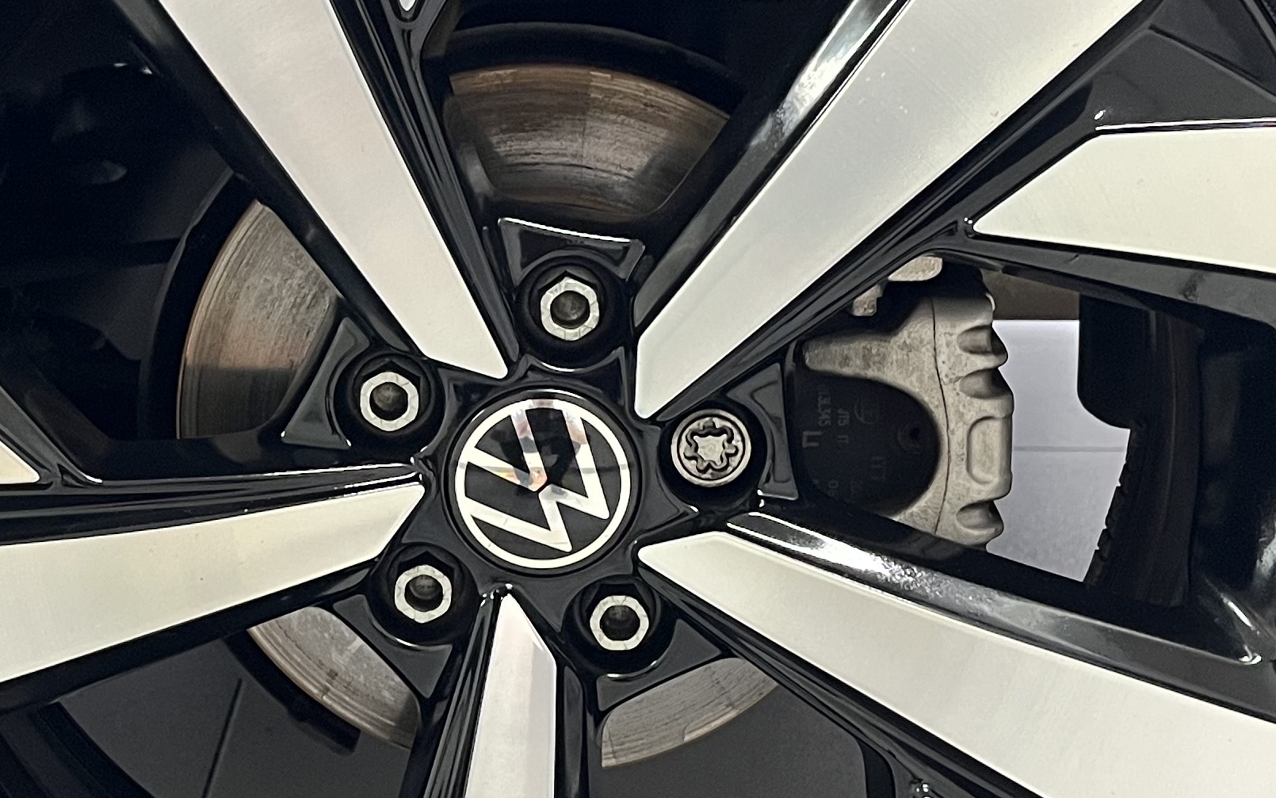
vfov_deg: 18.9
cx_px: 514
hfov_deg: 29.7
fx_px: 2400
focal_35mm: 69
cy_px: 416
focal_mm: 5.1
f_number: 1.6
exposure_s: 1/40
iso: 400
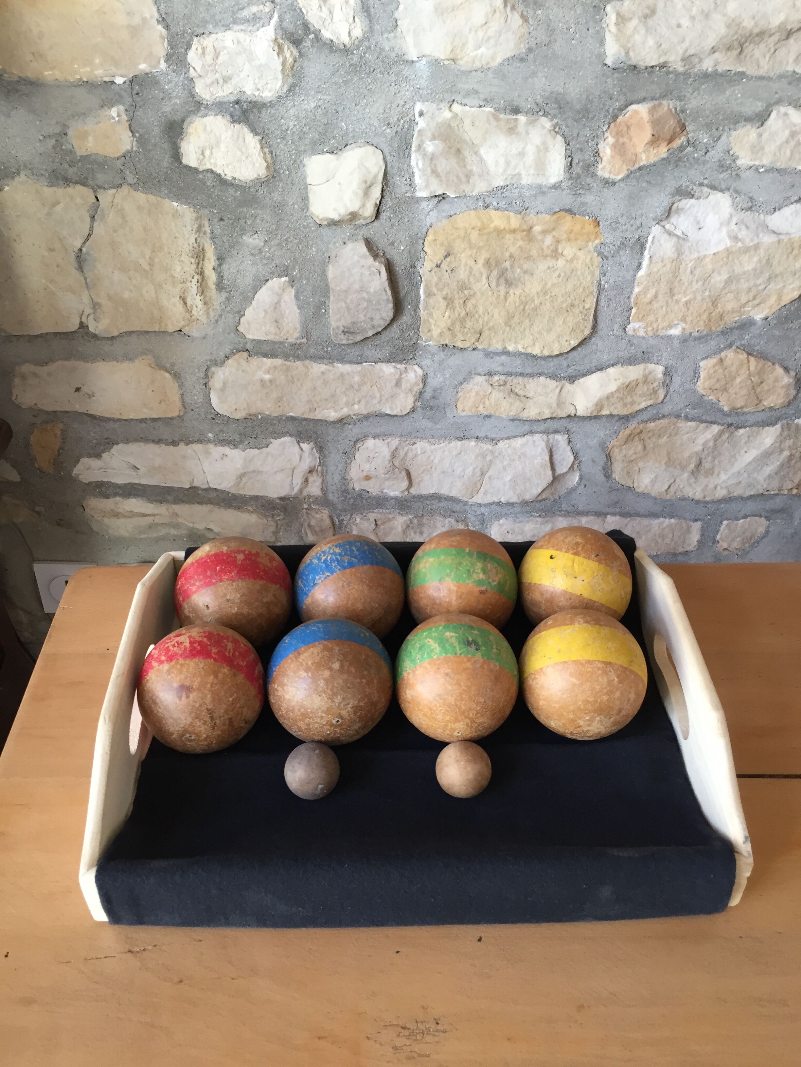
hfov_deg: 48.2
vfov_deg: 61.7
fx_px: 895
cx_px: 400
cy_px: 534
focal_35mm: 29
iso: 100
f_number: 2.2
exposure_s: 1/33
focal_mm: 4.15
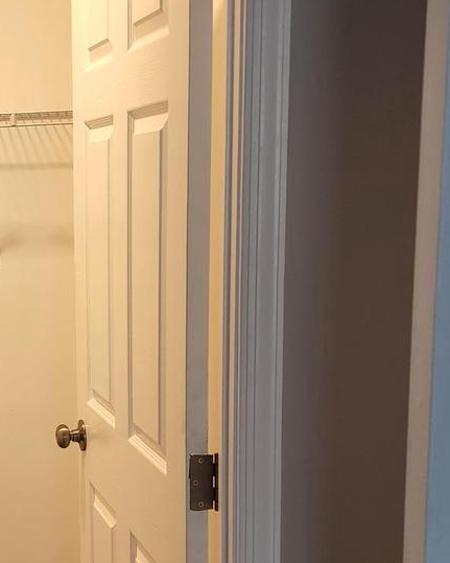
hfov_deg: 22.5
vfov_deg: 29.4
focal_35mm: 64
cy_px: 373
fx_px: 1066
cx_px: -48
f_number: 1.8
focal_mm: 6.4
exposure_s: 1/120
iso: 100
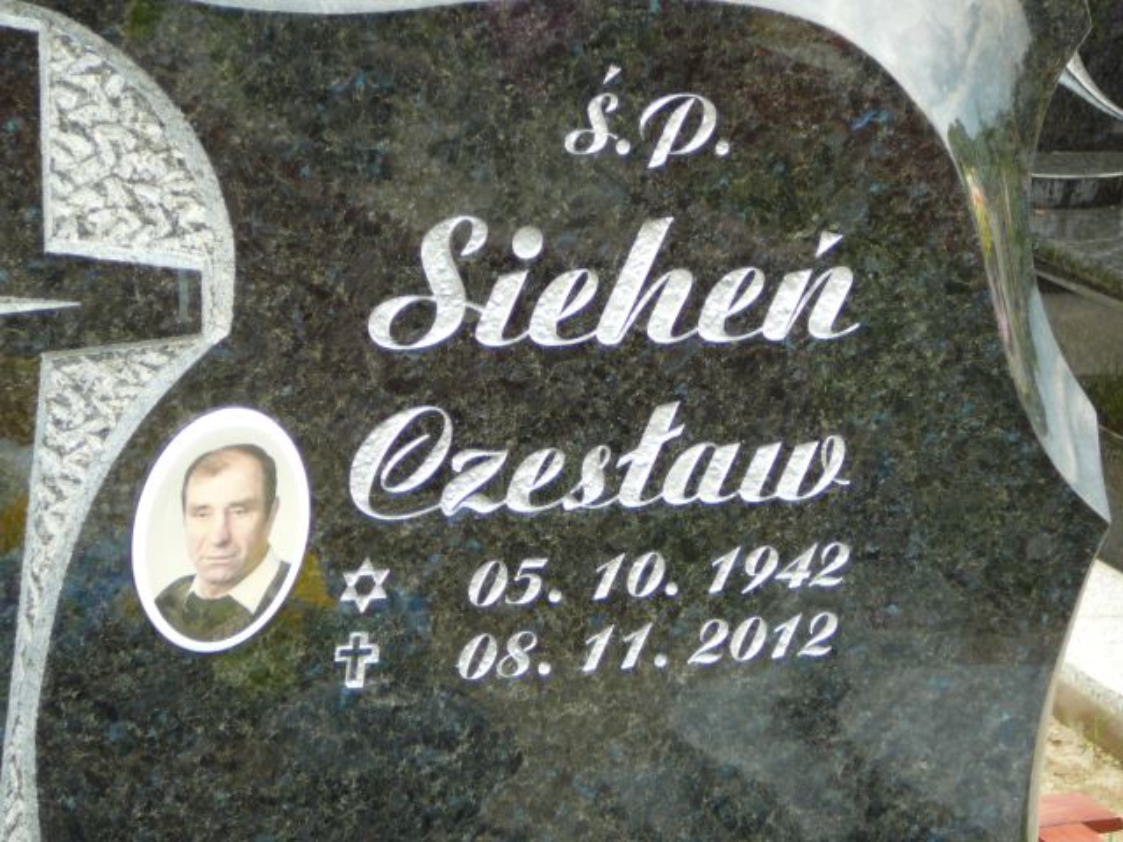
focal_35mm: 105
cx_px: 562
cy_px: 421
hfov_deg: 18.7
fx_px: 3406
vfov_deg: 14.1
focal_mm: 15.6
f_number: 3.9
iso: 80
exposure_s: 1/80
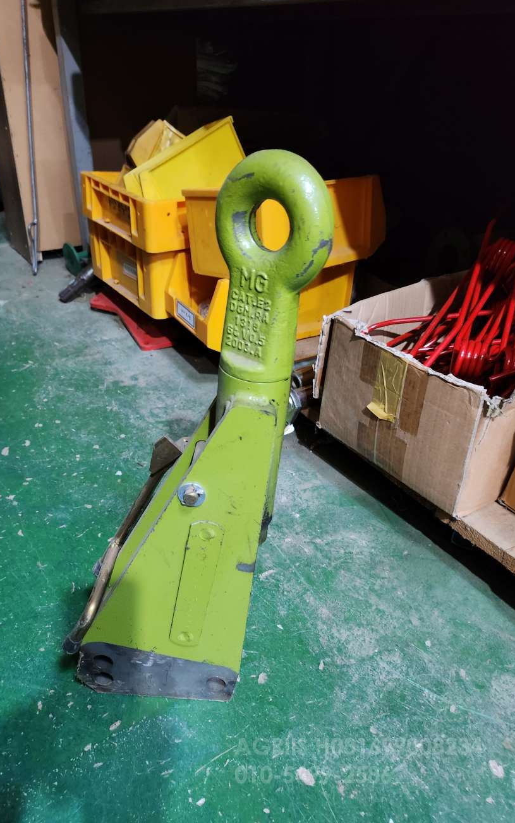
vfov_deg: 70.4
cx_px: 221
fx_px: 584
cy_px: 416
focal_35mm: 26
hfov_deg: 47.5
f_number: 1.8
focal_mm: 5
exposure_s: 1/24
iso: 640
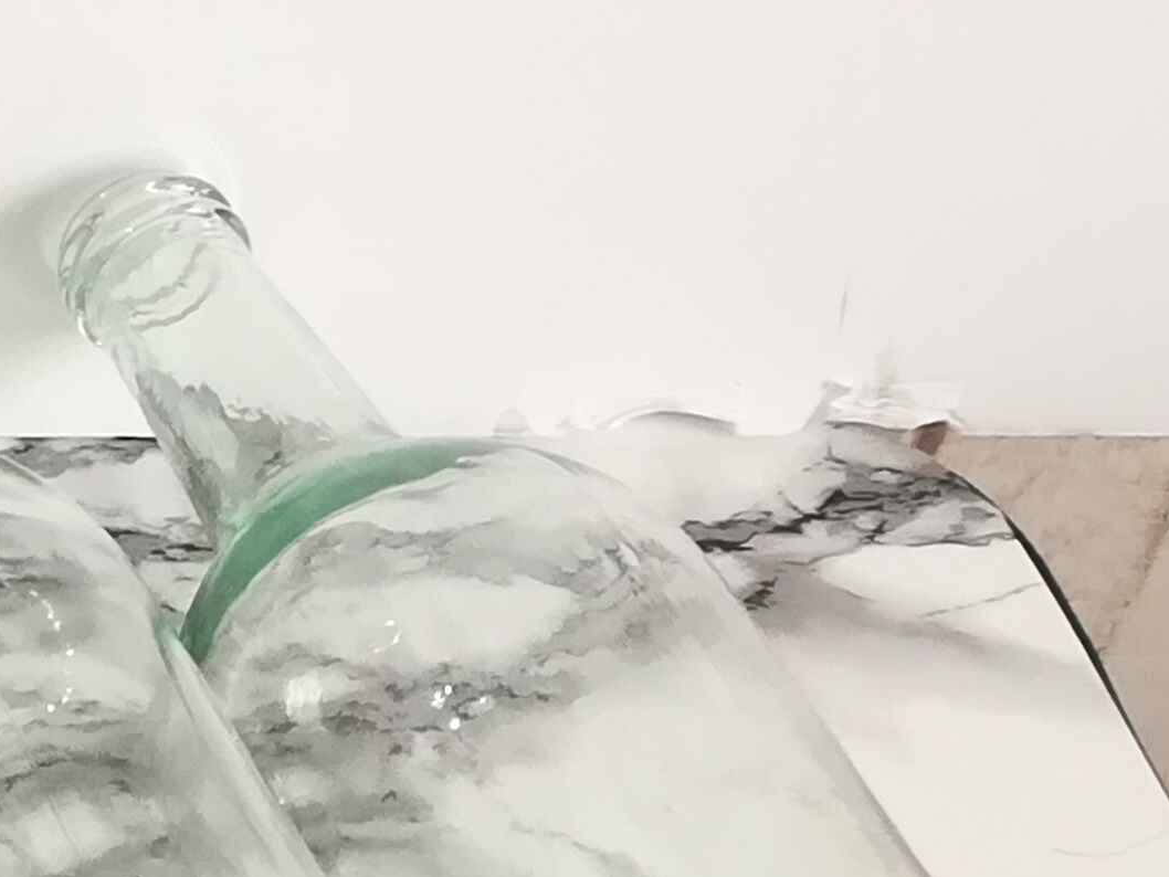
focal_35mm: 135
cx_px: -729
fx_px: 4560
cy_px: 804
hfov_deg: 13.5
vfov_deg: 10.9
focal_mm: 3.83
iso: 200
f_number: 2.2
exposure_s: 1/33.3
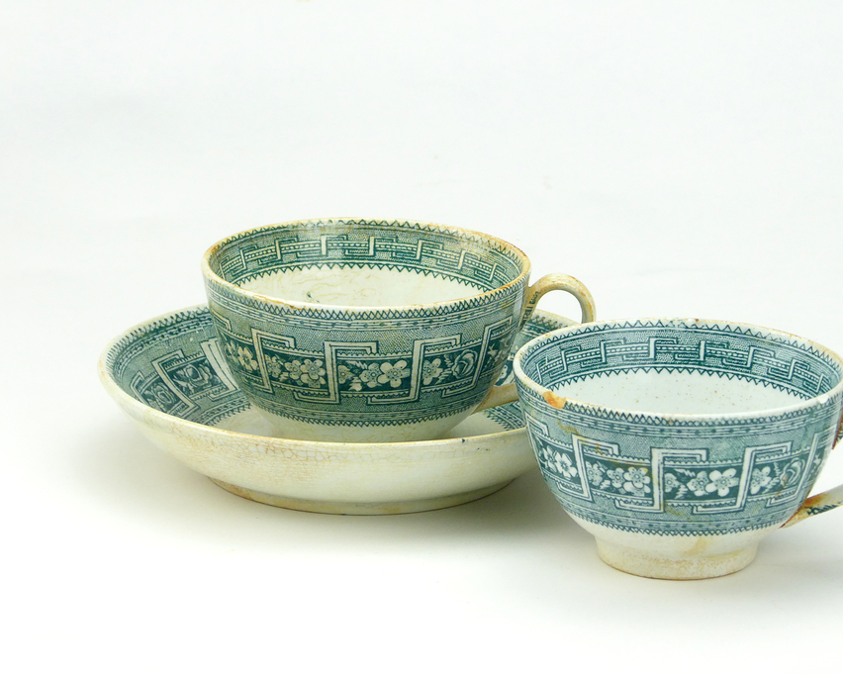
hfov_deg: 8.4
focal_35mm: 229
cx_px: 478
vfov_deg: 6.8
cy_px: 362
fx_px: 5715
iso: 200
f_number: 5.6
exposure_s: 1/60
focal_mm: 35.8
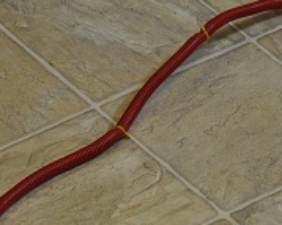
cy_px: 345
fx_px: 2102
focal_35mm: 252
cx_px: 169
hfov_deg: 7.7
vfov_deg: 6.1
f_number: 4.2
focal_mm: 34
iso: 450
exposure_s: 1/15
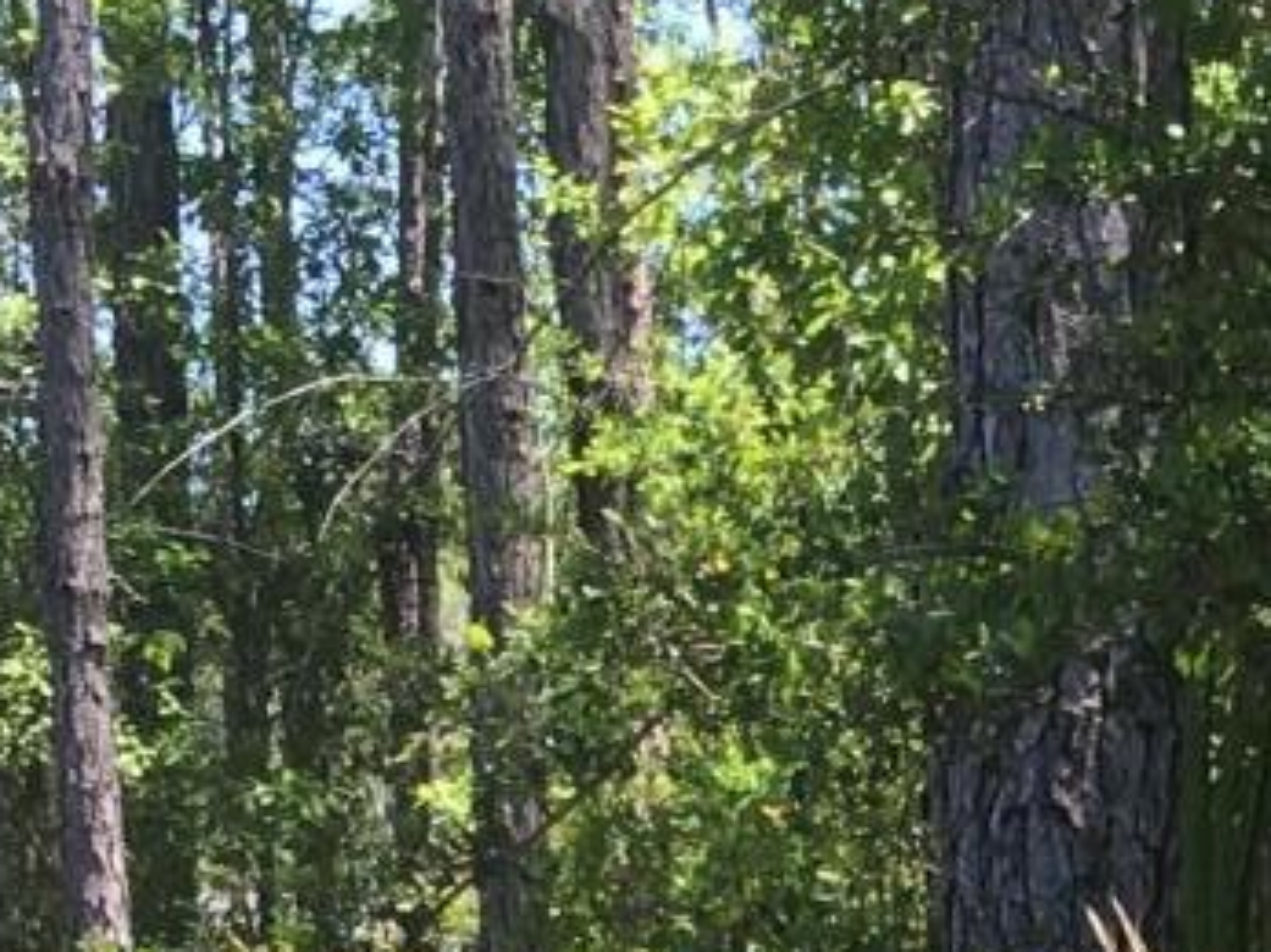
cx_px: 1483
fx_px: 6130
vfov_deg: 8.5
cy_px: 1758
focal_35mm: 167
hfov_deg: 11.6
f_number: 2.2
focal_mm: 4.15
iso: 25
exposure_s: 1/346
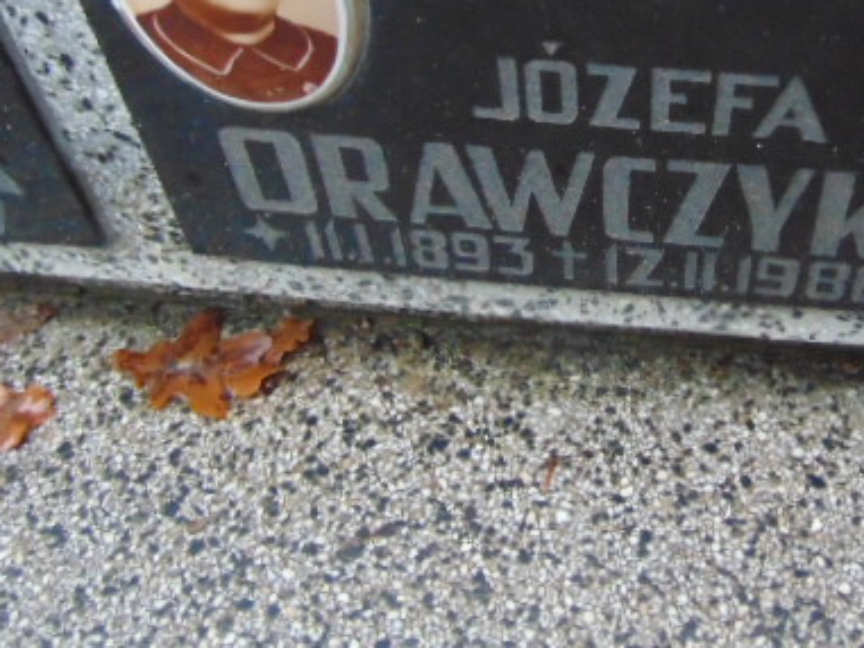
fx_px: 1049
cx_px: 615
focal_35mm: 42
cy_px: 177
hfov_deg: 43.8
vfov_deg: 33.8
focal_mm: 4.5
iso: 640
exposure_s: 1/160
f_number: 3
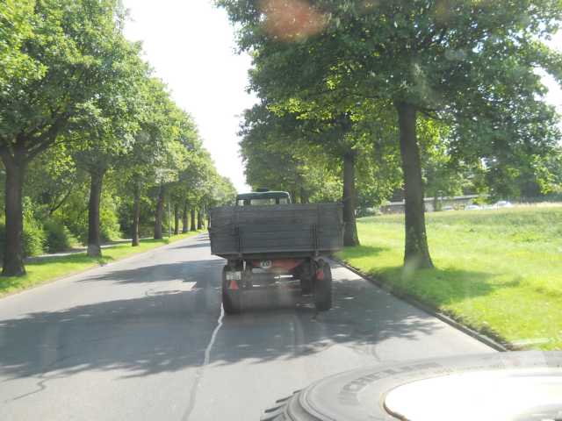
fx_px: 666
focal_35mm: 41
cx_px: 281
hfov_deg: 45.8
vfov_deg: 35.1
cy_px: 210
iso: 80
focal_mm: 6.72
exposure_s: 1/250
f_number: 3.1
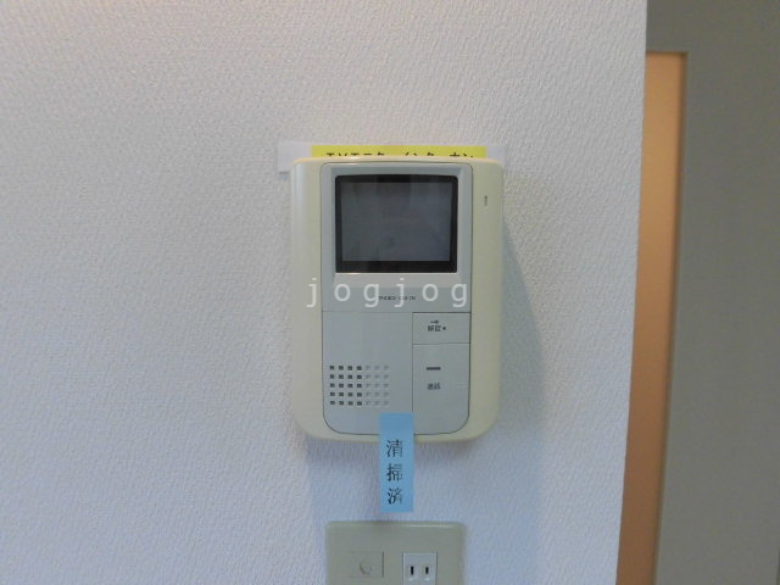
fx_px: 541
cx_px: 390
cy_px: 292
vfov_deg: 56.8
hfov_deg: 71.6
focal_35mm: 24
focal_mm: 4.3
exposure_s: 1/60
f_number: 3.1
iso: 200
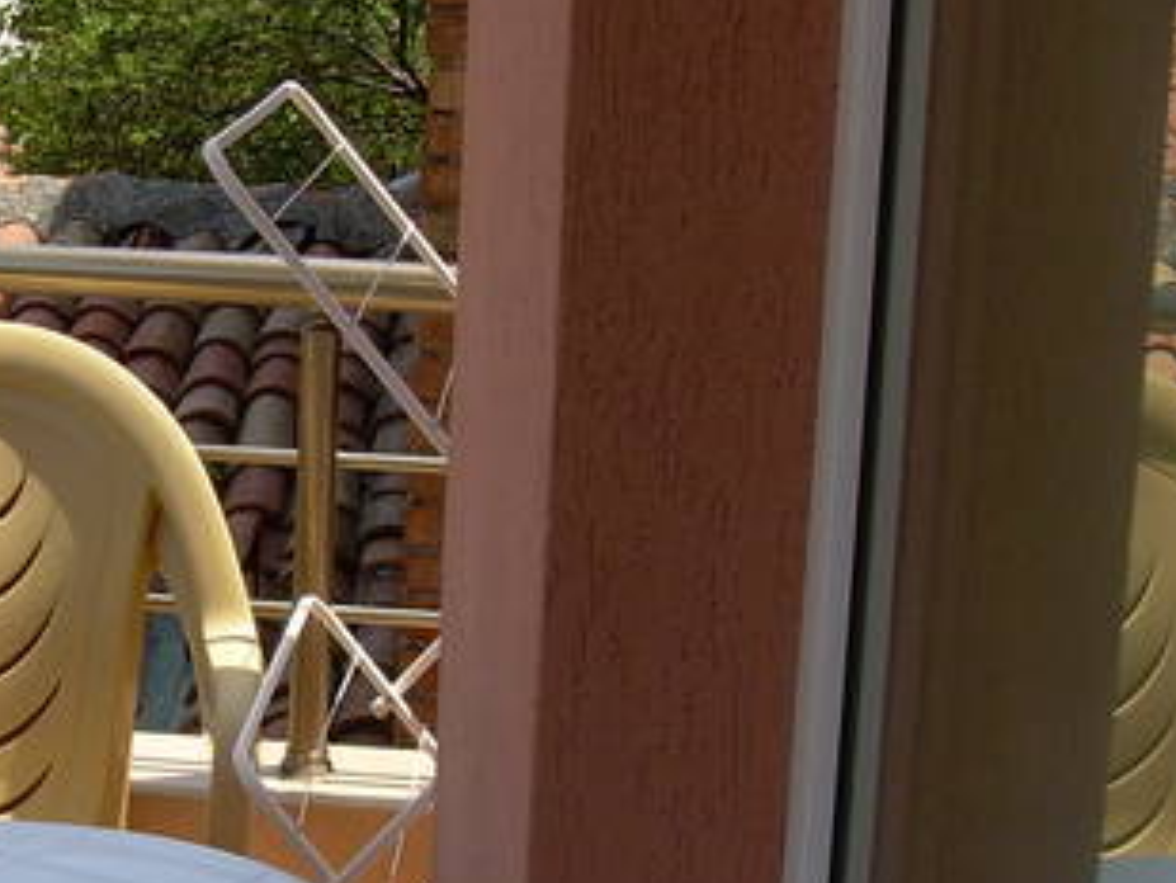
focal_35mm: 97
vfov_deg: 15.2
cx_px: 175
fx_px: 3297
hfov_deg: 19.9
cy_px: 540
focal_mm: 6.3
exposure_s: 1/324
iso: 50
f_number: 4.6
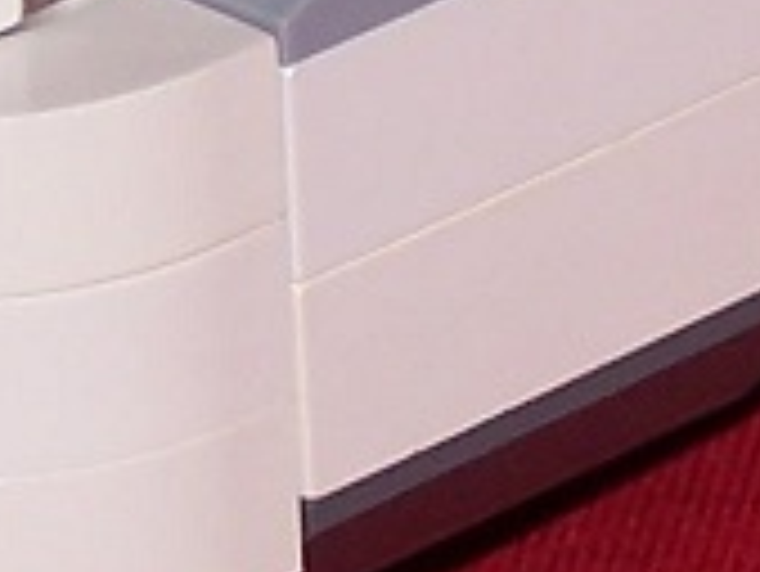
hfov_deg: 2.5
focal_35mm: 799
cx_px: 1318
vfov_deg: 1.9
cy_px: -856
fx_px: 17555
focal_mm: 19.4
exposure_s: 1/90
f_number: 3.2
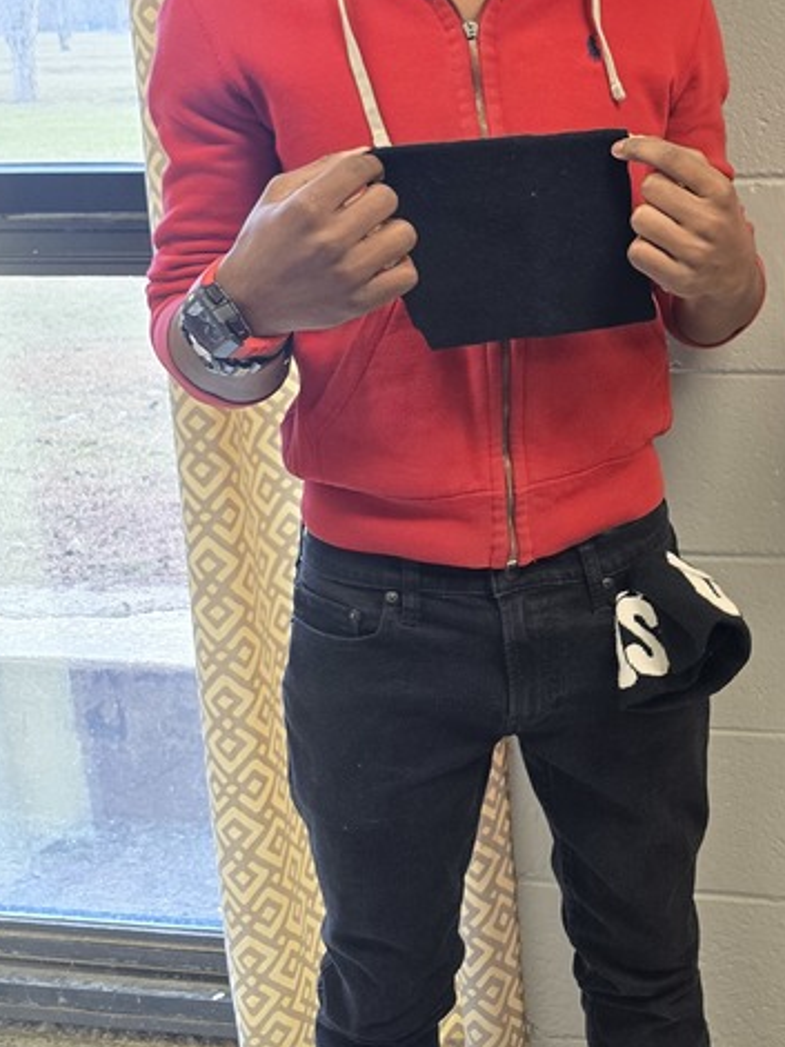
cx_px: 823
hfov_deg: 27.1
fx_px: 1513
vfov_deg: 37.7
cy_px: 338
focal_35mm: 50
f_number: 1.7
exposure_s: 1/120
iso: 200
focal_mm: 6.3
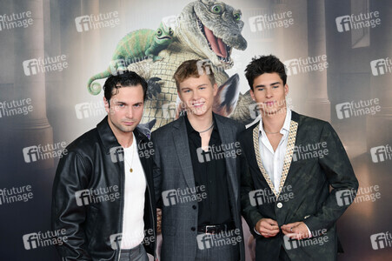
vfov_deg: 18.2
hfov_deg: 27.0
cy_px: 130
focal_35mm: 75
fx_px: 816
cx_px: 196
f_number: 6.3
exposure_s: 1/160
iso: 800
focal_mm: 75
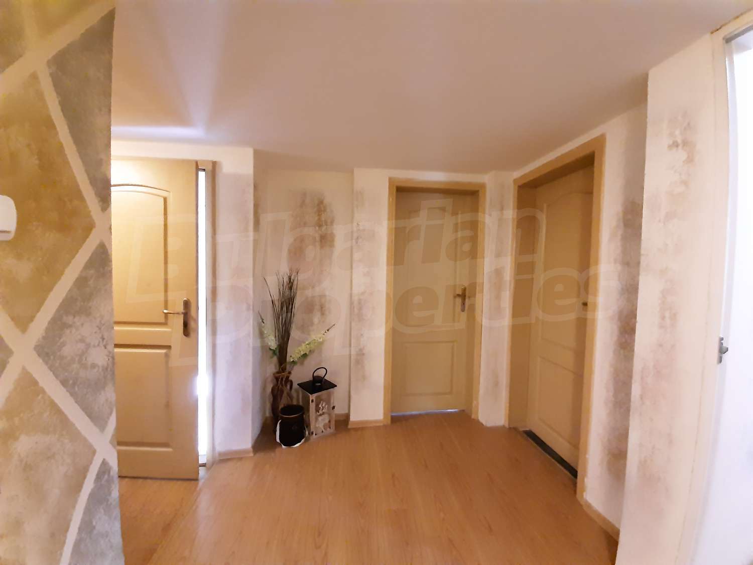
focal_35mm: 13
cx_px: 376
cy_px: 282
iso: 800
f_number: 2.2
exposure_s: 1/13
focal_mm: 1.42
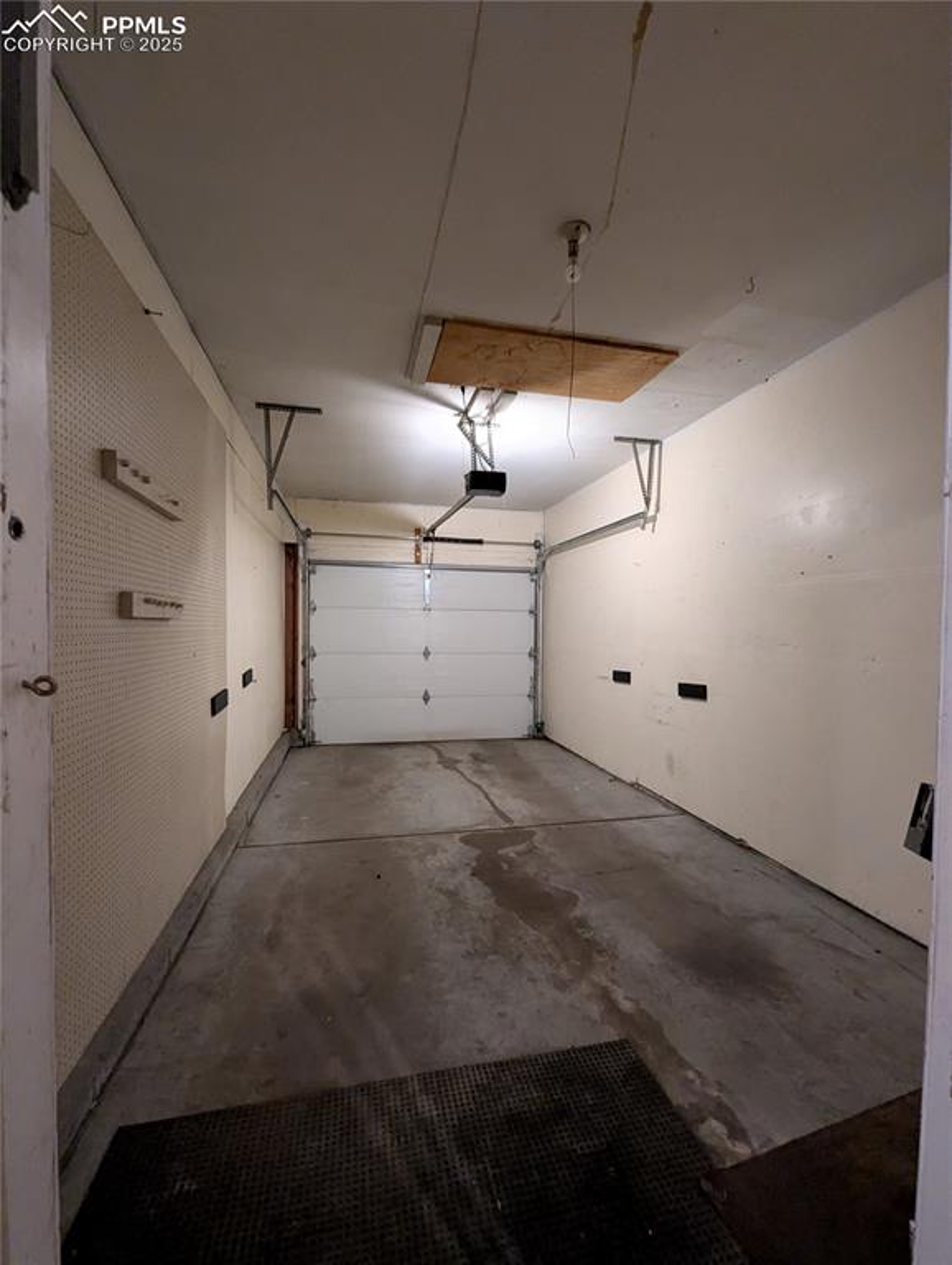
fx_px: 476
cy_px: 632
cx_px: 476
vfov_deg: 106.1
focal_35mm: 13
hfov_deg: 90.0
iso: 462
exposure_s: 1/24
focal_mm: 1.95
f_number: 2.2
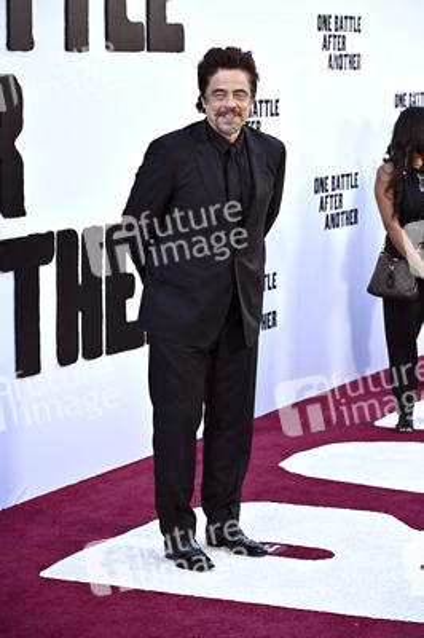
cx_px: 212
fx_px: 1610
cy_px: 319
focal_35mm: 91
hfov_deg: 15.0
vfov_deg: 22.4
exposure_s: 1/320
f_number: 5
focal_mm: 91
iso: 800
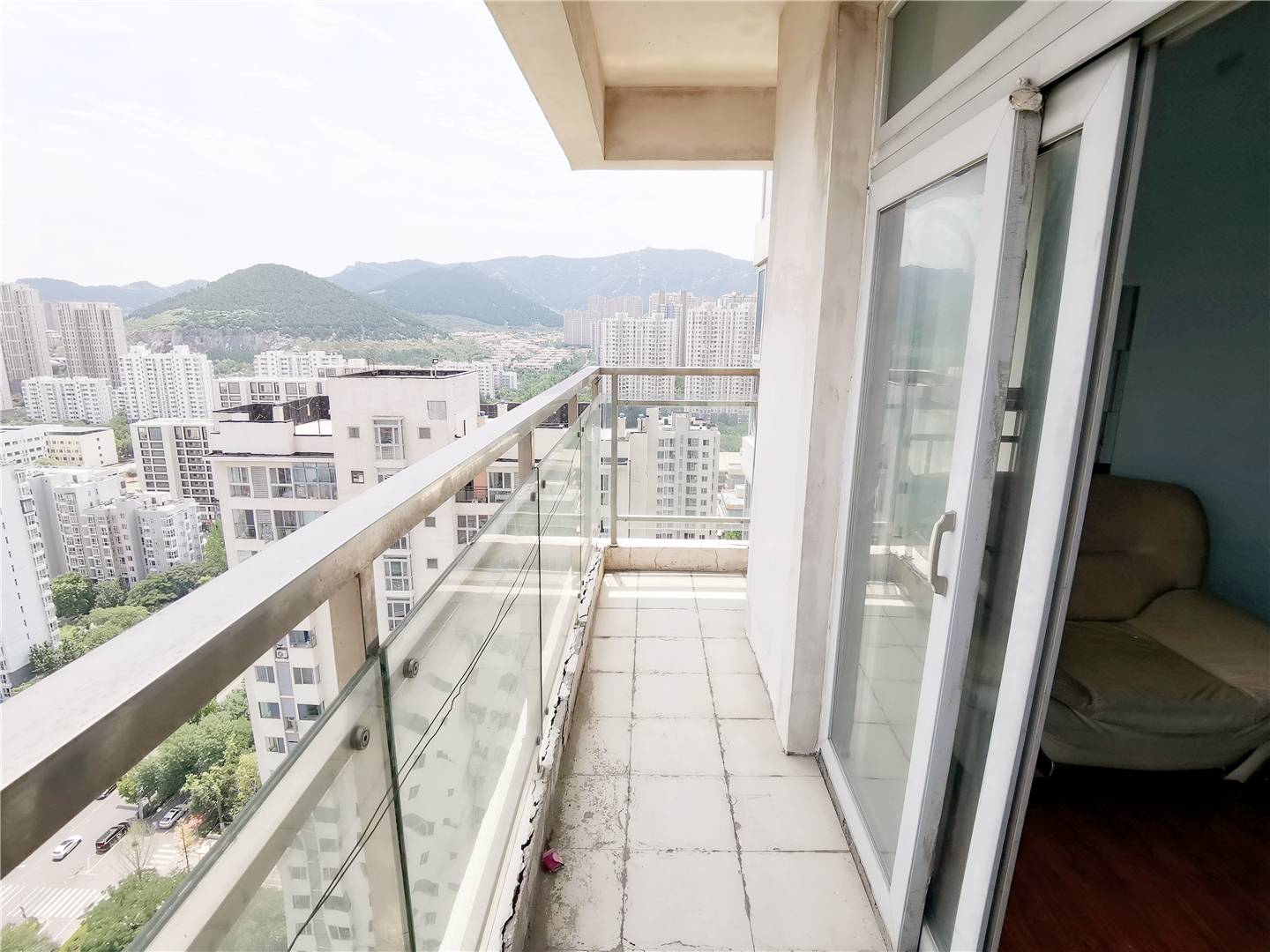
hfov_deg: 91.0
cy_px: 476
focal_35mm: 17
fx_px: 624
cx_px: 635
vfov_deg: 74.7
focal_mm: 2.26
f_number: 2.2
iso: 50
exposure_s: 1/1122
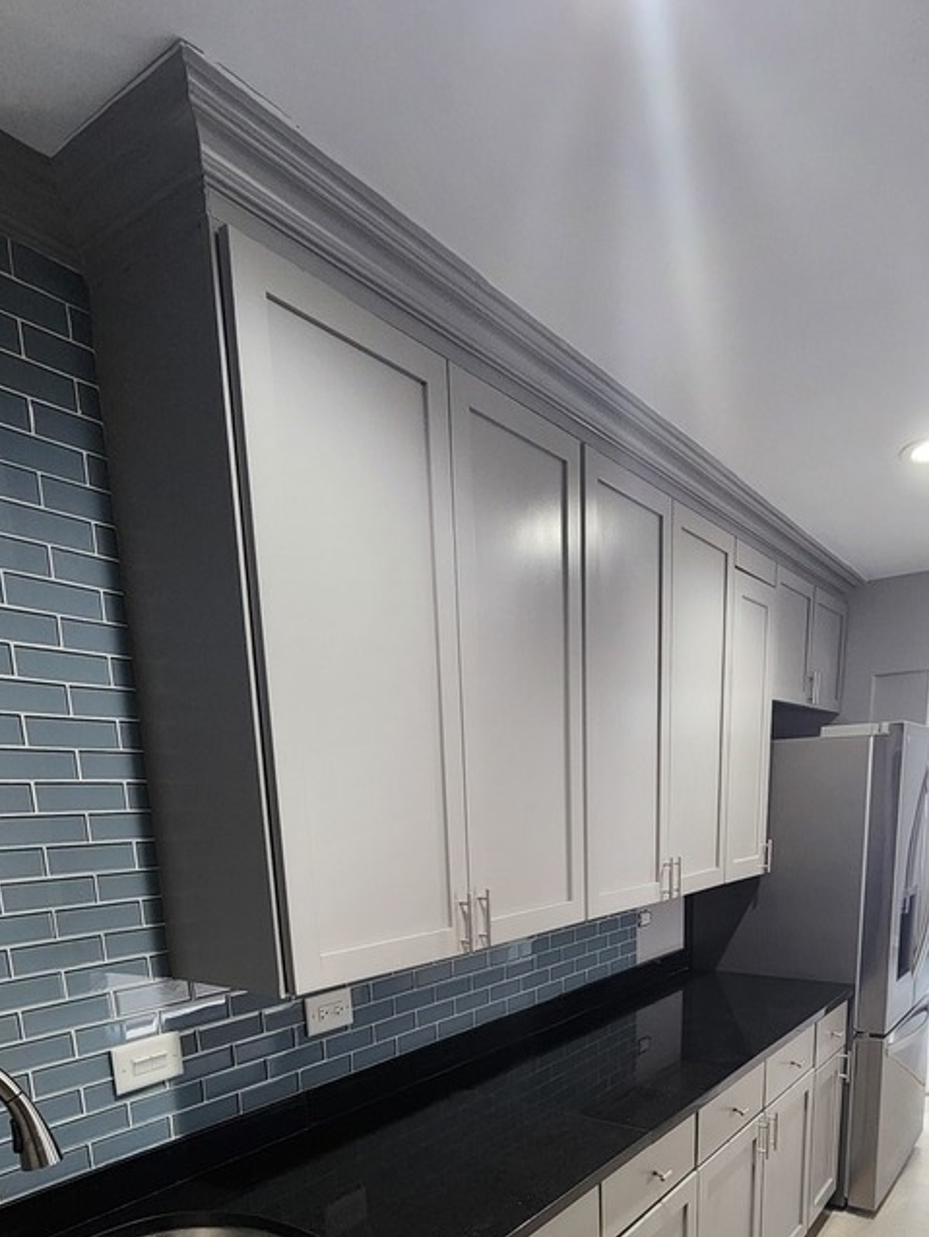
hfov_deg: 60.7
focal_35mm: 22
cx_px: 547
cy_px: 983
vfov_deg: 69.2
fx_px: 787
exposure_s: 1/60
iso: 400
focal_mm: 2.2
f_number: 2.2
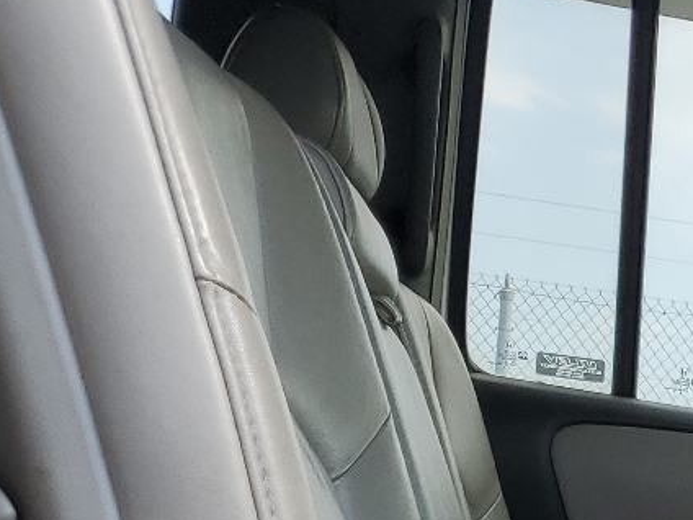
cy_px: 857
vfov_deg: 13.8
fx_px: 1962
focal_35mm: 98
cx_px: 989
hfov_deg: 18.2
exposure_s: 1/435
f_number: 1.5
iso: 50
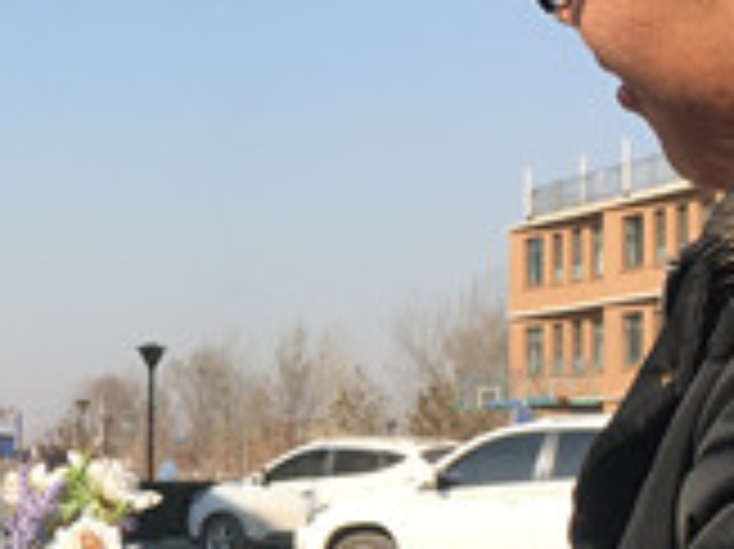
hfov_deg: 17.0
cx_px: 50
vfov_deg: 12.9
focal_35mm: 114
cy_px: 436
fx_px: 2415
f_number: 2.2
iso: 25
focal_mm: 4.15
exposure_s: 1/1672
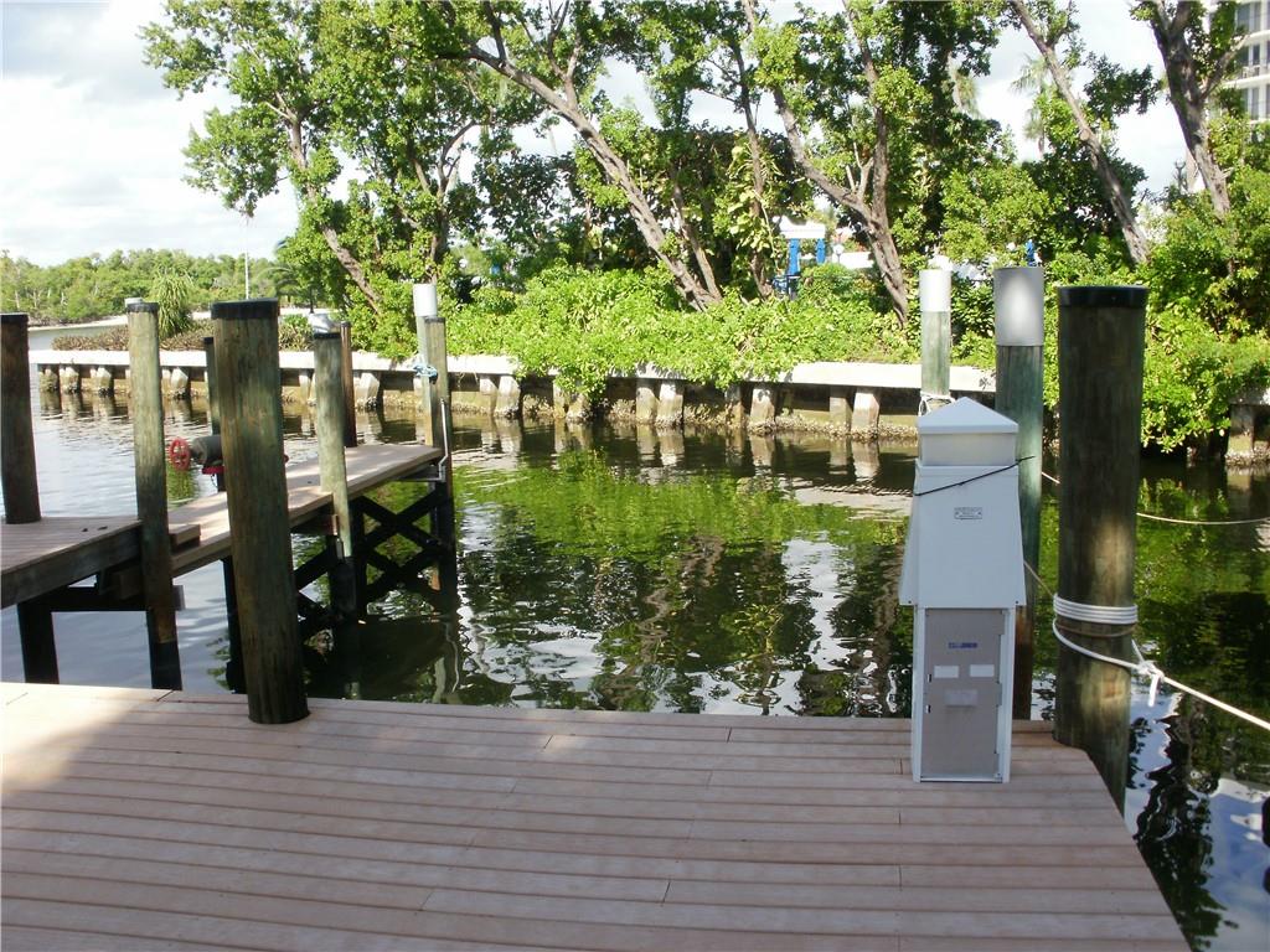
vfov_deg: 39.7
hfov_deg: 51.4
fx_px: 1321
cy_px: 476
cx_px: 635
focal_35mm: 36
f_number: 5.6
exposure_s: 1/200
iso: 100
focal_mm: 6.3
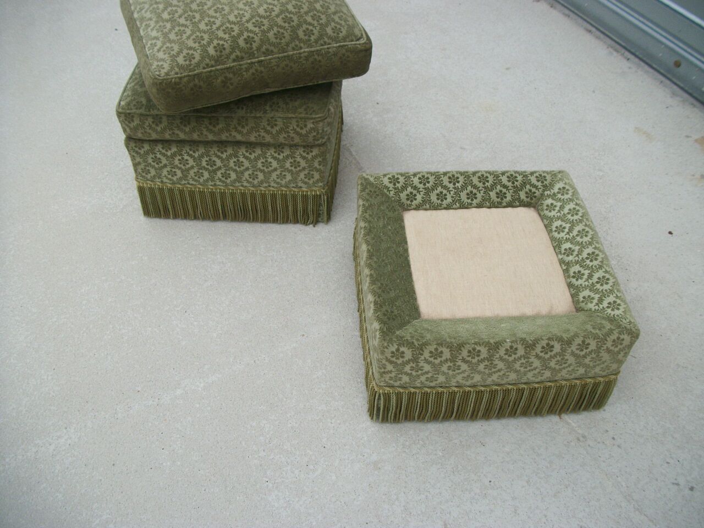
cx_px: 352
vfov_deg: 44.2
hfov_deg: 56.8
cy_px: 264
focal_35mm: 32
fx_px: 651
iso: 80
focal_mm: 5.7
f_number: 2.9
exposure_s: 1/320
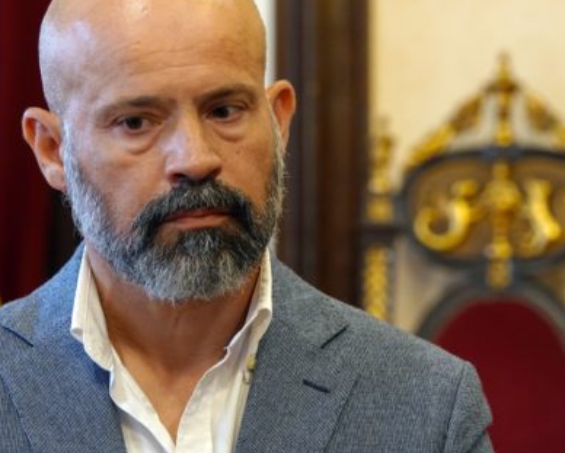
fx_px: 6928
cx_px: 271
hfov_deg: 4.7
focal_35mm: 414
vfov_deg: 3.7
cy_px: 227
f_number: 4
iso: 800
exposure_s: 1/50
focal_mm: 87.11
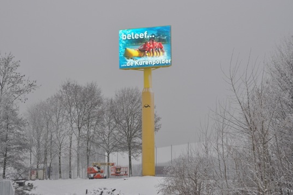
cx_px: 146
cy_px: 97
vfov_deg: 22.3
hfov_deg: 32.9
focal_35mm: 61
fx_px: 496
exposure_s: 1/250
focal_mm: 40
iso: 200
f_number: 8
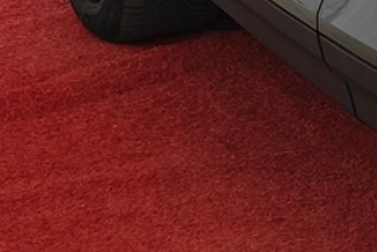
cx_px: 1082
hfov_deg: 8.7
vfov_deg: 6.8
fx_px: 2096
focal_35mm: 200
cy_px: -60
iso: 100
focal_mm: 5.59
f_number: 1.8
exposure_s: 1/50
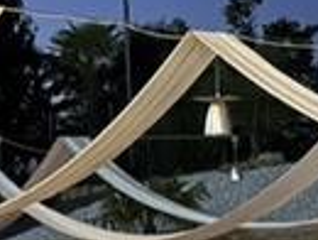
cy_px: 367
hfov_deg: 12.3
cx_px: 55
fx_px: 1473
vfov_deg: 9.1
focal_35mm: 160
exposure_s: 1/14
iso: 1600
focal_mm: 5.1
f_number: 1.6
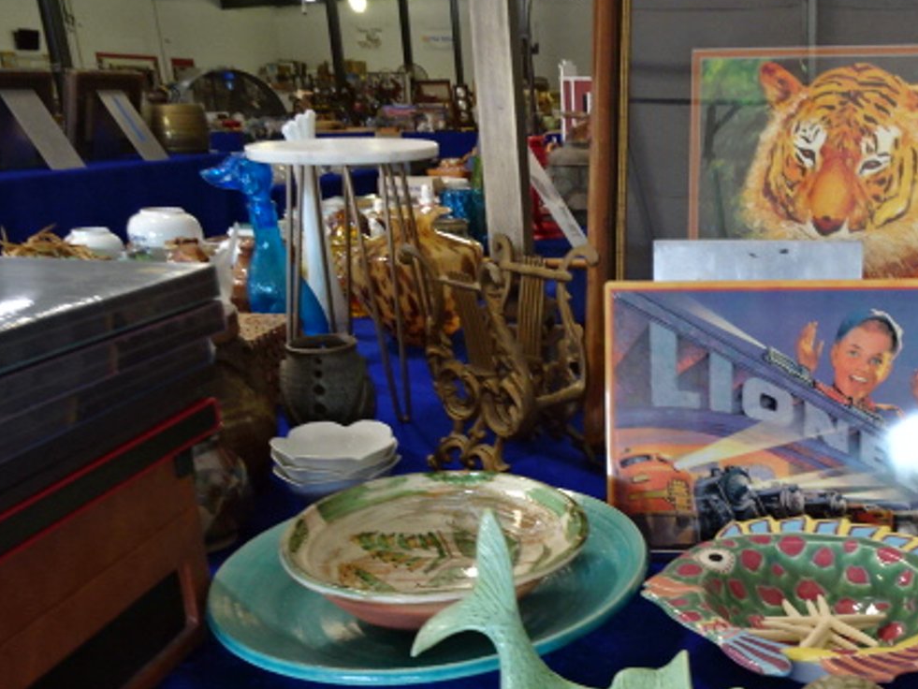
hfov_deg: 48.1
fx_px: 981
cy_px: 472
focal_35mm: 37
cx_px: 693
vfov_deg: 38.1
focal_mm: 4.1
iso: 160
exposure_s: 1/30
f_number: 3.5
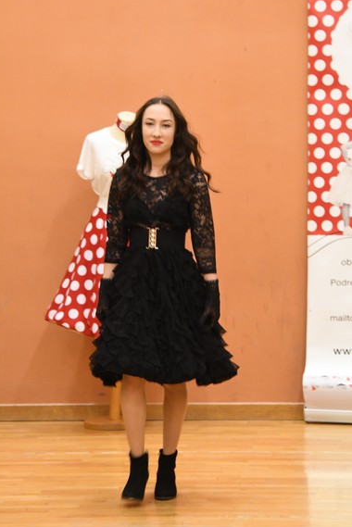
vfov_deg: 11.6
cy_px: 255
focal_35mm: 177
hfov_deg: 7.8
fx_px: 2593
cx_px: 176
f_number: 5.3
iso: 5000
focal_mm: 112
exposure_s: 1/40
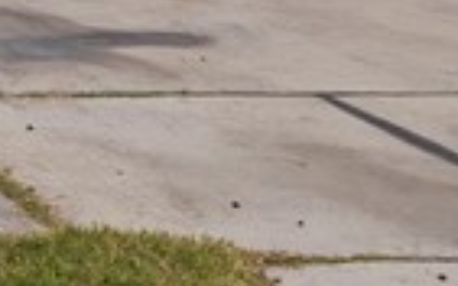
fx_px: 1572
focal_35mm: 126
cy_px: -341
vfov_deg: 9.5
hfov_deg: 12.5
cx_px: -679
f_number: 10
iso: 500
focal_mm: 16
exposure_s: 1/320
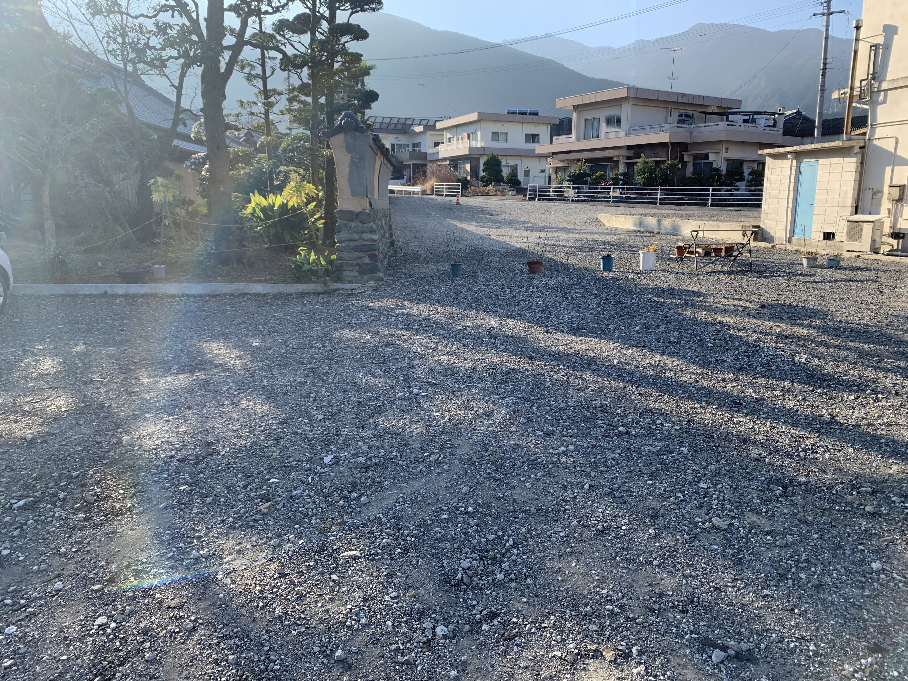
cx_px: 454
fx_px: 682
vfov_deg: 53.1
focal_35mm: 26
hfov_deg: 67.3
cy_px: 340
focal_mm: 4.25
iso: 25
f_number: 1.8
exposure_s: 1/722
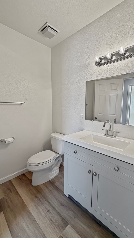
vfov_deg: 99.4
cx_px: 73
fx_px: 101
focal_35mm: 16
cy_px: 121
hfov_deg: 67.0
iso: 100
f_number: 2.2
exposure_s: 1/120
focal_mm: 2.22
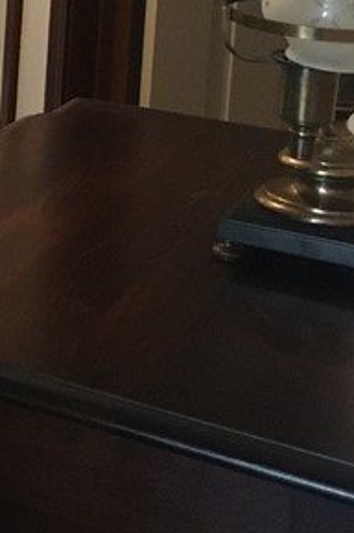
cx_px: -511
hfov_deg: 10.8
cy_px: -74
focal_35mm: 107
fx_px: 1582
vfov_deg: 18.3
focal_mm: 4.15
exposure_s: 1/25
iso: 200
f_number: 2.2
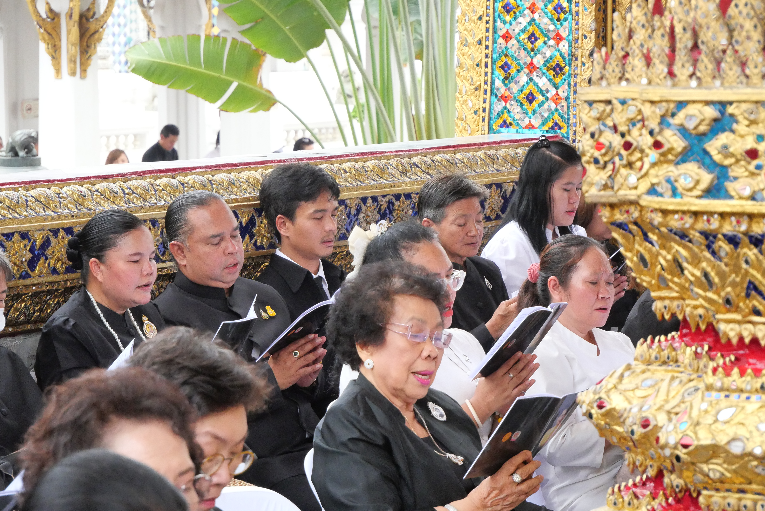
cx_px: 382
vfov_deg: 11.1
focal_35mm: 124
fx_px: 2637
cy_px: 256
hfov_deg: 16.5
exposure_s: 1/800
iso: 3200
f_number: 5.6
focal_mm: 60
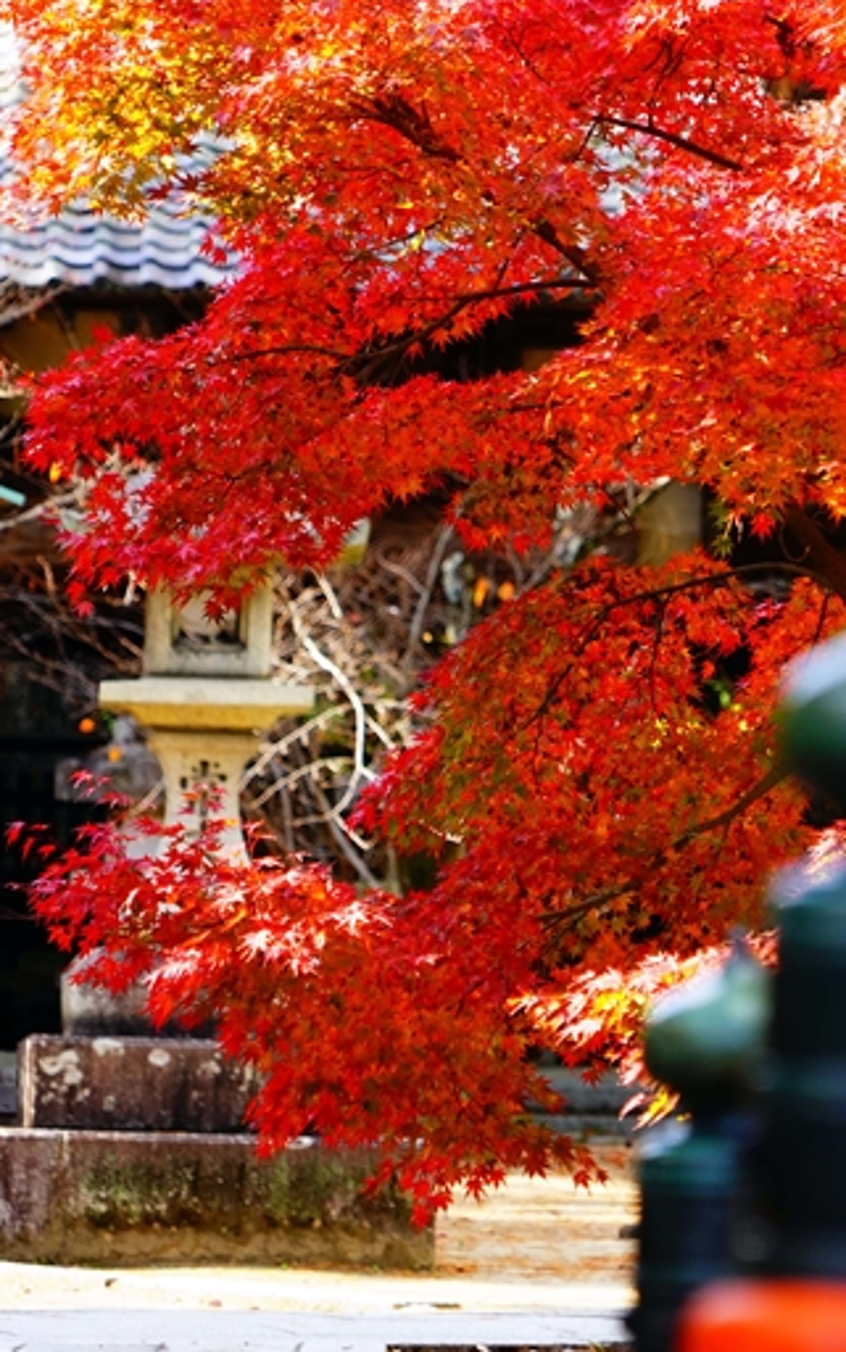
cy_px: 625
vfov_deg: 7.1
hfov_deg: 4.4
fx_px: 10947
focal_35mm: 297
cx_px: 568
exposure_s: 1/200
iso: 400
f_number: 5.6
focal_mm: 187
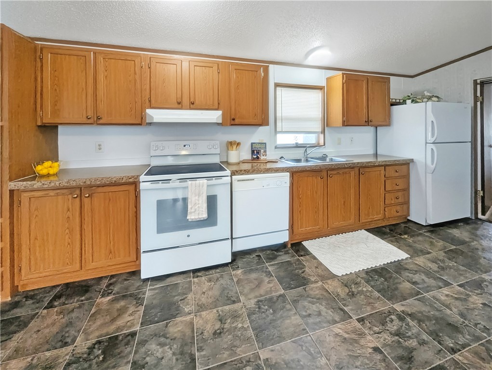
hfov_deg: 106.1
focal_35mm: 13
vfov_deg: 90.0
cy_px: 185
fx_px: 185
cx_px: 246
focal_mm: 1.95
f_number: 2.2
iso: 86
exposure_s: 1/120
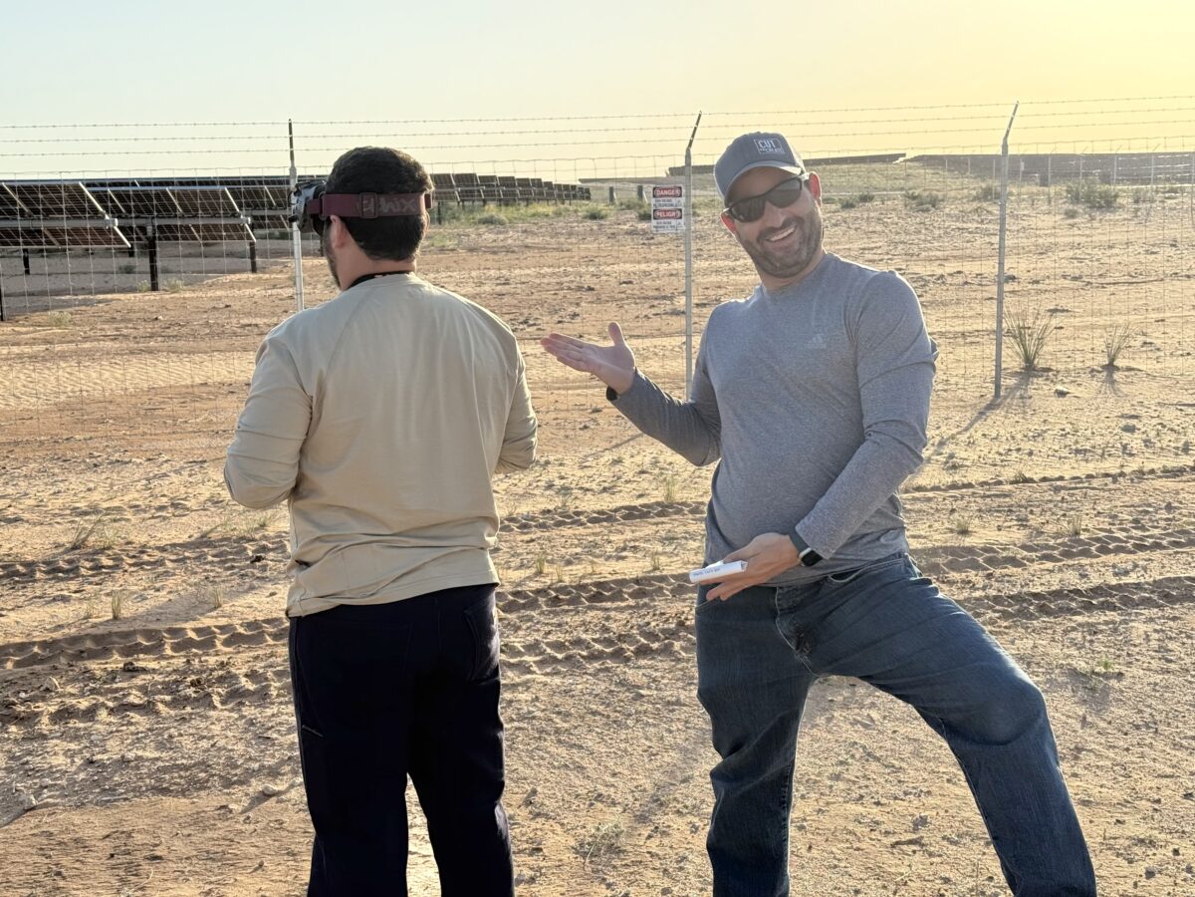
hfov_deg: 39.7
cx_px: 598
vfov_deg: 30.3
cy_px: 448
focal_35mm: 48
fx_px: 1657
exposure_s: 1/2762
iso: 100
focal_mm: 6.76
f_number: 1.78
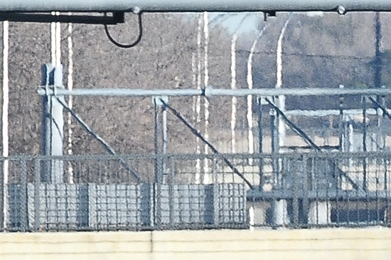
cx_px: 1074
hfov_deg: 0.8
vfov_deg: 0.5
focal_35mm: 2563
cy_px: 134
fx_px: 27801
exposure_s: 1/1000
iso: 400
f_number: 5.6
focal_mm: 300
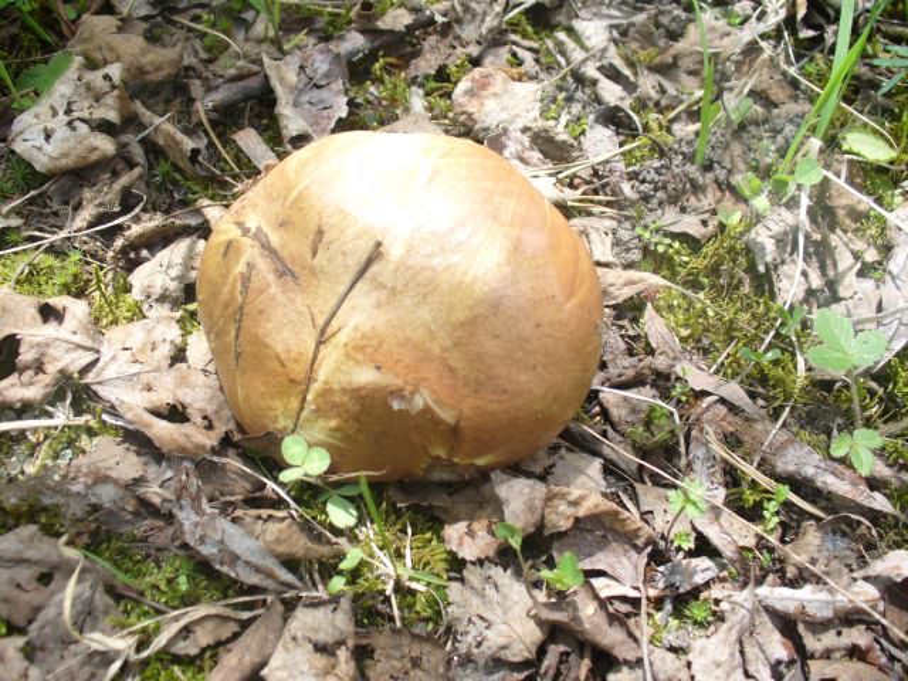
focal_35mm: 37
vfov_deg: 38.7
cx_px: 454
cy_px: 340
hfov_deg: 50.1
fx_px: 971
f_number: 2.8
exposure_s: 1/160
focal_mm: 6.1
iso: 80
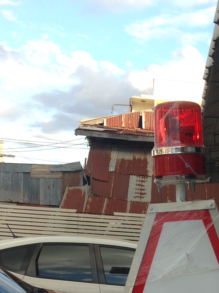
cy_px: 350
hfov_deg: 17.8
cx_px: 190
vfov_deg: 22.1
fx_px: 692
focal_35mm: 82
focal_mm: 4.12
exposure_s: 1/441
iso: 50
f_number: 2.4
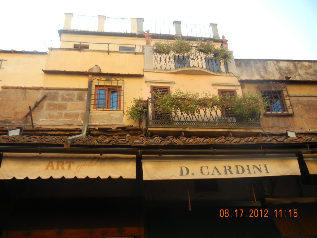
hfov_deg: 60.0
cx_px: 158
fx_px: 275
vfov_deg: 46.8
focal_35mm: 30
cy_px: 119
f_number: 3.5
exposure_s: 1/228
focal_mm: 5.4
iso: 160
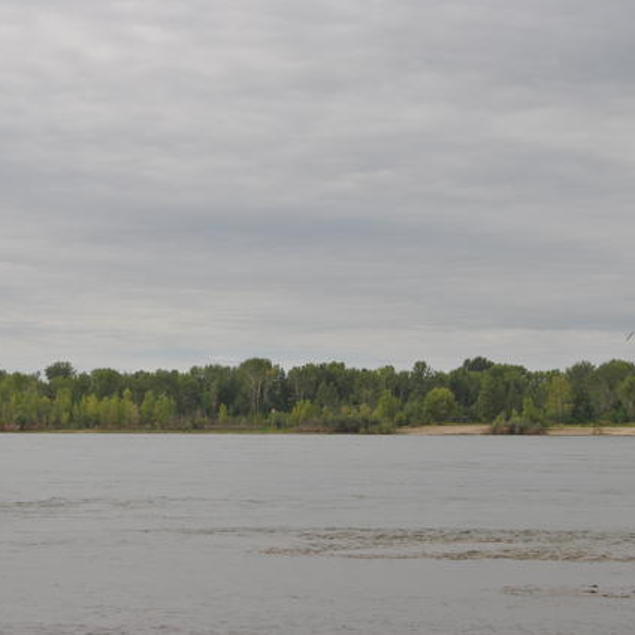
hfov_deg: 16.4
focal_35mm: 106
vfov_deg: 16.5
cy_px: 317
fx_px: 2192
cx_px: 181
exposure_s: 1/250
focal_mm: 55
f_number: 8
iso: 100
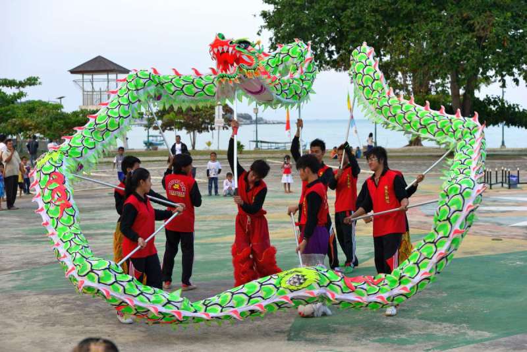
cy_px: 176
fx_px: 1025
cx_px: 264
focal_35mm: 70
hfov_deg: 28.8
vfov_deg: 19.5
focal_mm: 70
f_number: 5.6
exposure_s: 1/125
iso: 100
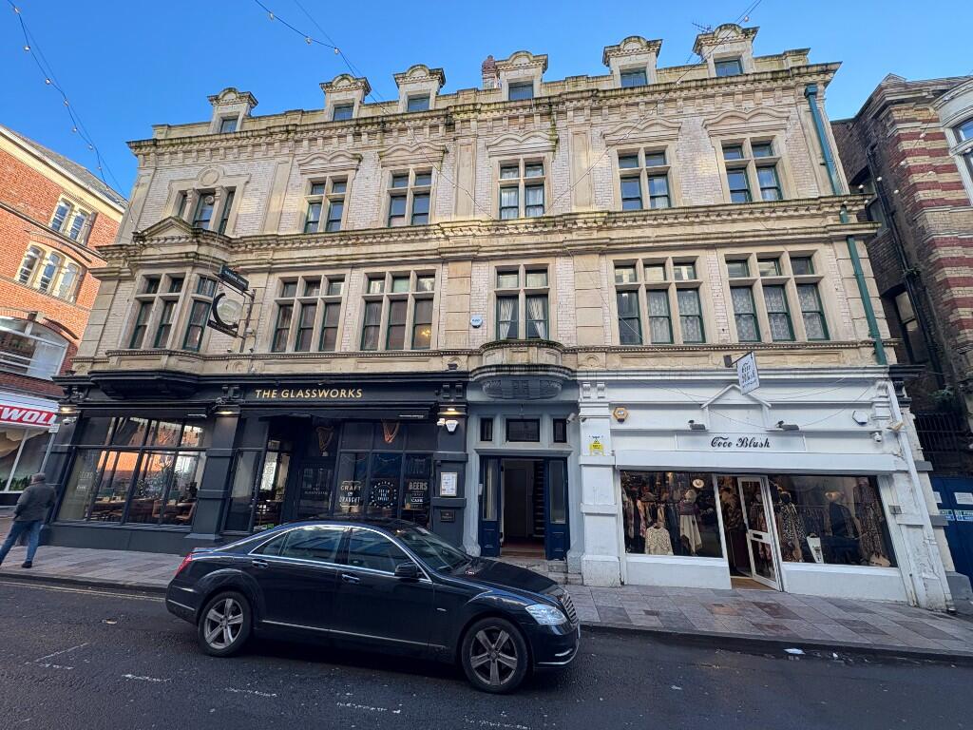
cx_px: 486
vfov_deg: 85.7
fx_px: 394
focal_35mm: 14
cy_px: 365
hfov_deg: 102.1
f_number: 2.2
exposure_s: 1/99
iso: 40
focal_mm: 2.22
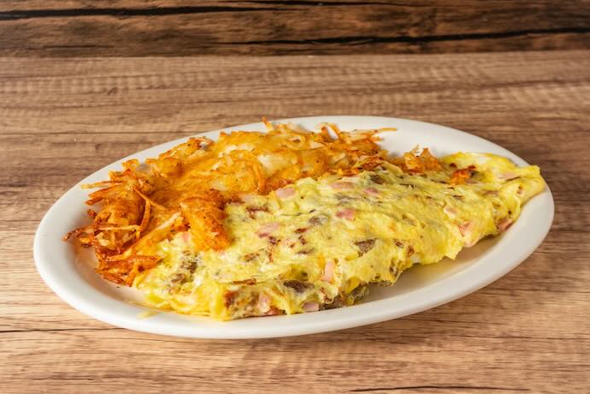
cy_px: 199
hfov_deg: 30.9
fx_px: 1066
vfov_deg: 20.9
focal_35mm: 65
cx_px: 299
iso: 500
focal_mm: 43
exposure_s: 1/100
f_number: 8
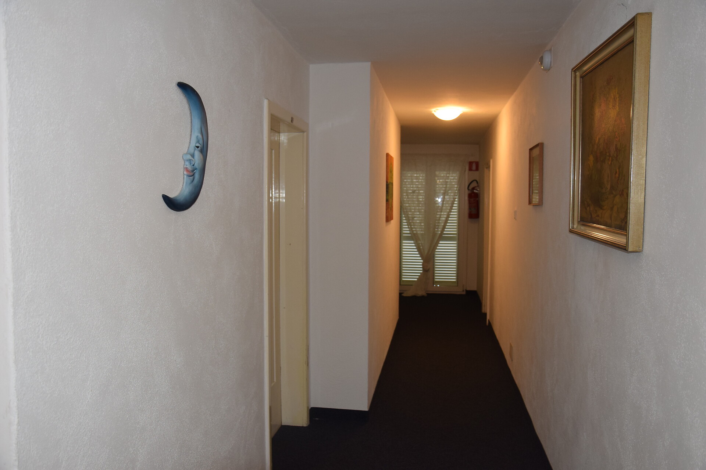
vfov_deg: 41.7
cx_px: 353
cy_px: 235
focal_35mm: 32
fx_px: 618
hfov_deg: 59.5
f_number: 4
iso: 800
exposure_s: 1/60
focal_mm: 21
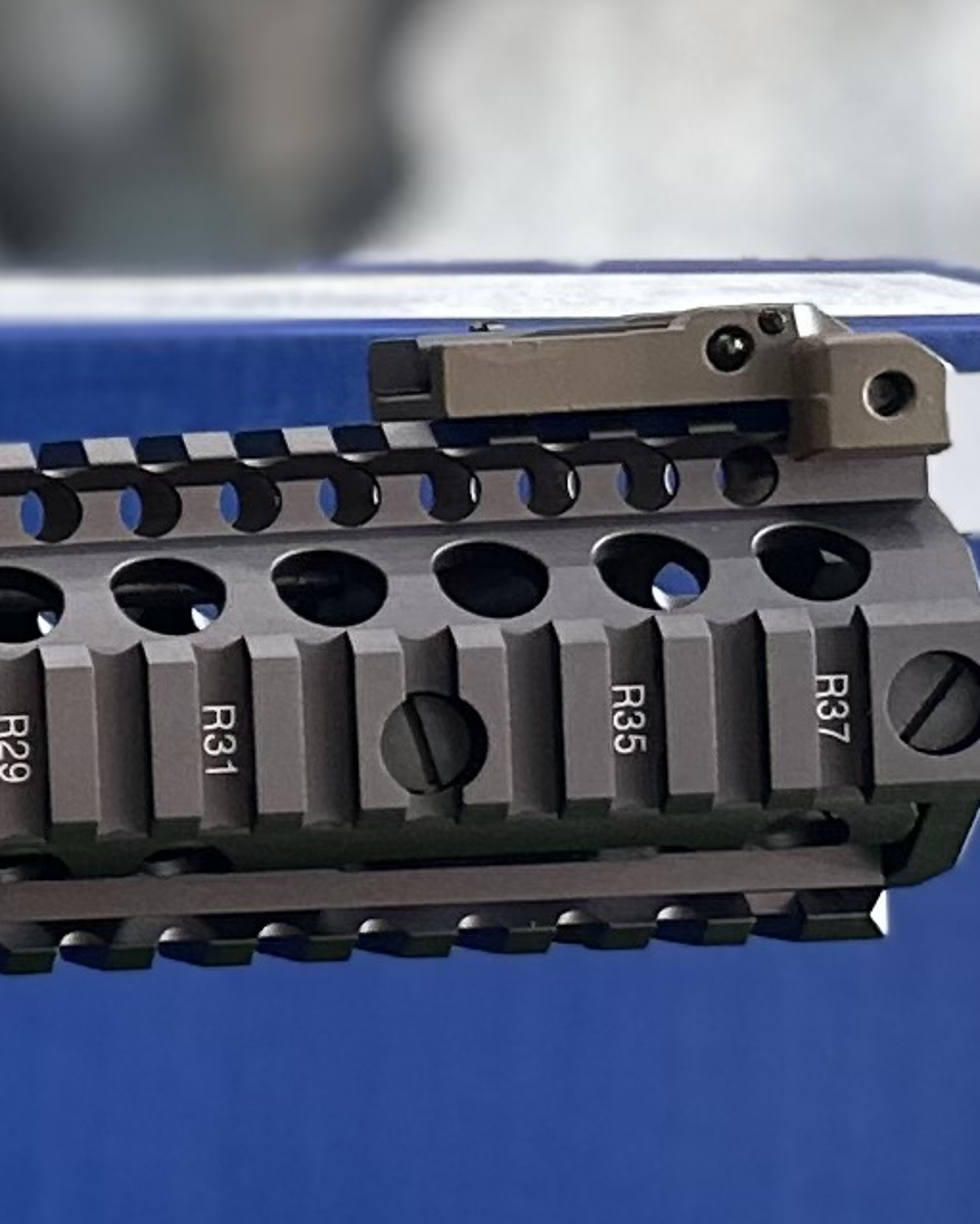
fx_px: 5362
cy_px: 689
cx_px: -1912
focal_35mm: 148
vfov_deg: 13.0
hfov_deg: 8.7
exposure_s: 1/121
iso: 125
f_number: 1.78
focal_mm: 6.86
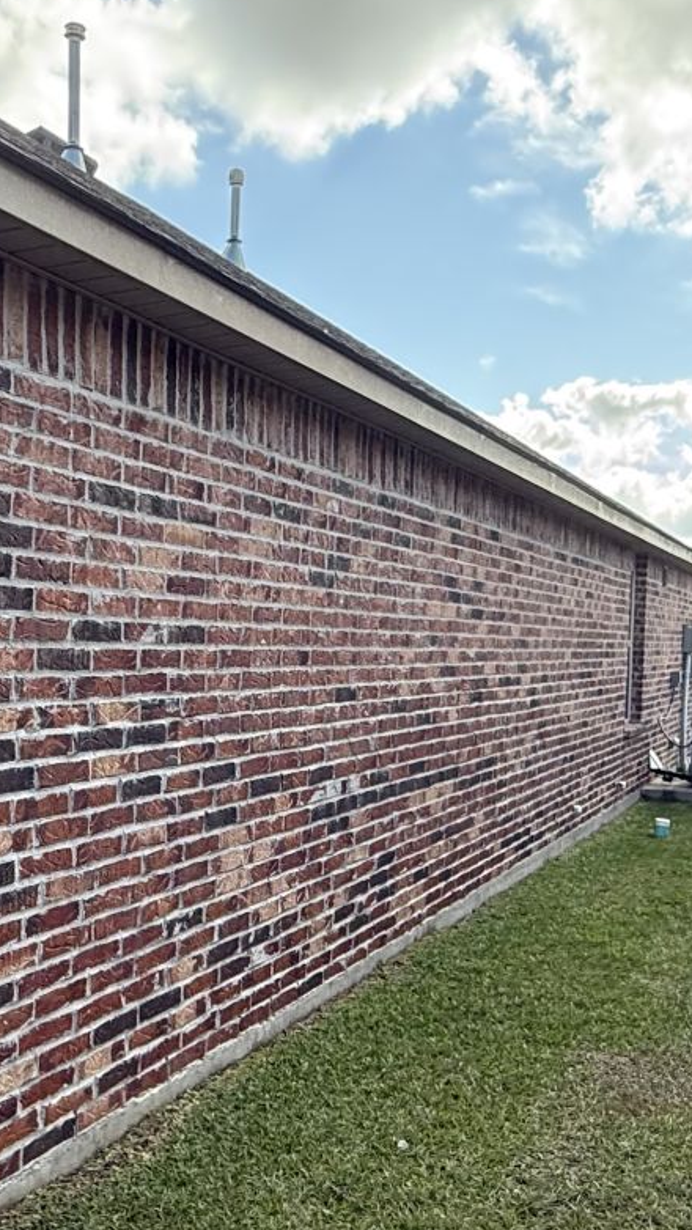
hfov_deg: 30.3
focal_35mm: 39
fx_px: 1272
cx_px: 260
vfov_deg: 51.0
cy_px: 779
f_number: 2.2
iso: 64
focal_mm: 2.22
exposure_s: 1/421
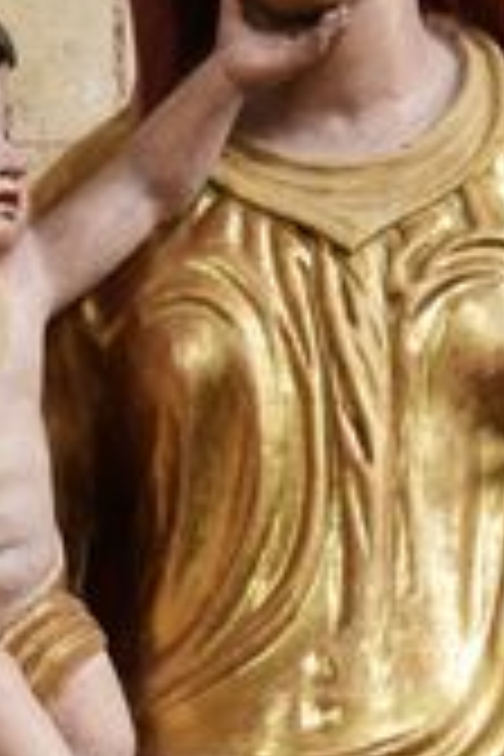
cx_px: 430
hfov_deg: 5.8
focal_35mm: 237
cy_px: 936
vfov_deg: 8.6
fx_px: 4977
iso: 400
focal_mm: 38
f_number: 4.8
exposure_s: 1/80
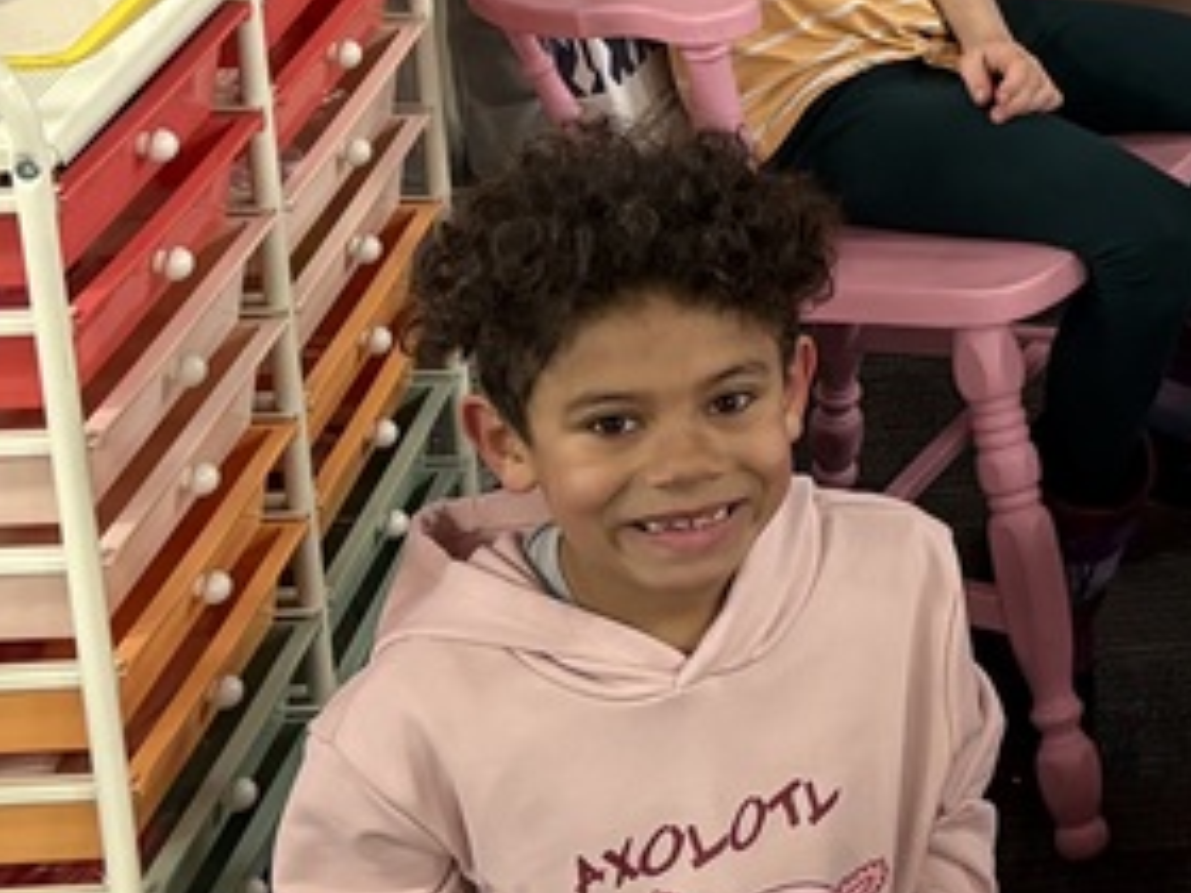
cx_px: 1829
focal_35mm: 95
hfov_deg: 18.2
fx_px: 3269
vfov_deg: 15.2
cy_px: -72
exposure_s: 1/60
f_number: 1.6
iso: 320
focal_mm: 5.96
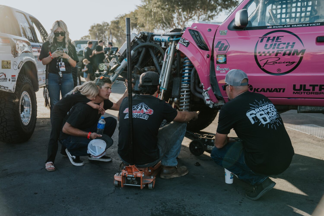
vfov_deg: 35.9
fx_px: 333
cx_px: 162
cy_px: 108
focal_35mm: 37
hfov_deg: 51.9
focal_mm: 37
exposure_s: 1/250
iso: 160
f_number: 2.8
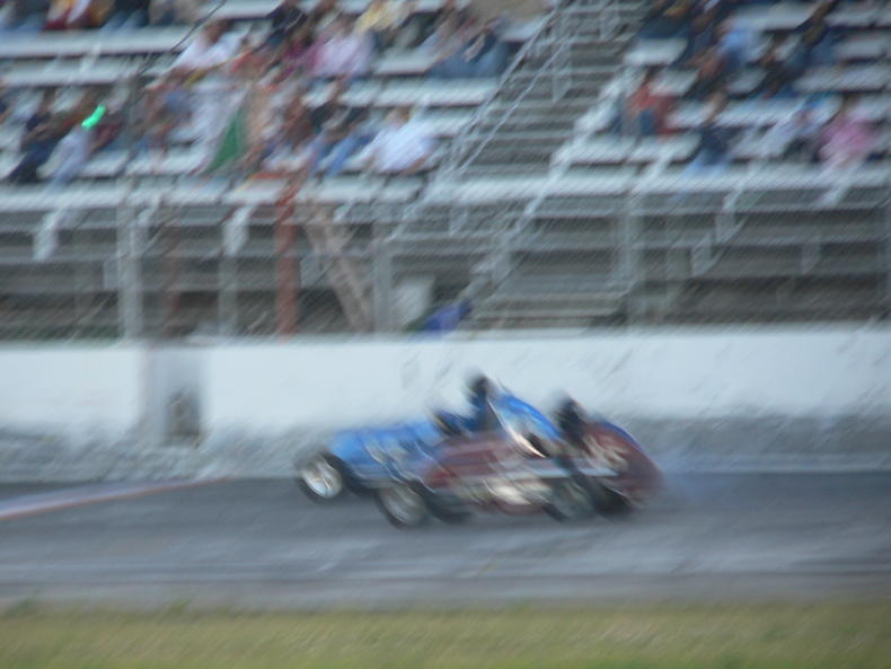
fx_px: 11123
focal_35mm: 432
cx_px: 446
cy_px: 334
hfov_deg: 4.6
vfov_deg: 3.4
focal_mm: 72
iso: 100
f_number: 2.8
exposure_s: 1/60
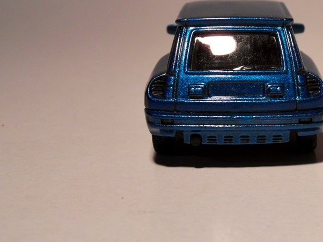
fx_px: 821
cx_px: 237
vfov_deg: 16.7
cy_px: 76
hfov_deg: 22.1
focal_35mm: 88
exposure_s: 1/30
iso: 160
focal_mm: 8.7
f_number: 3.6
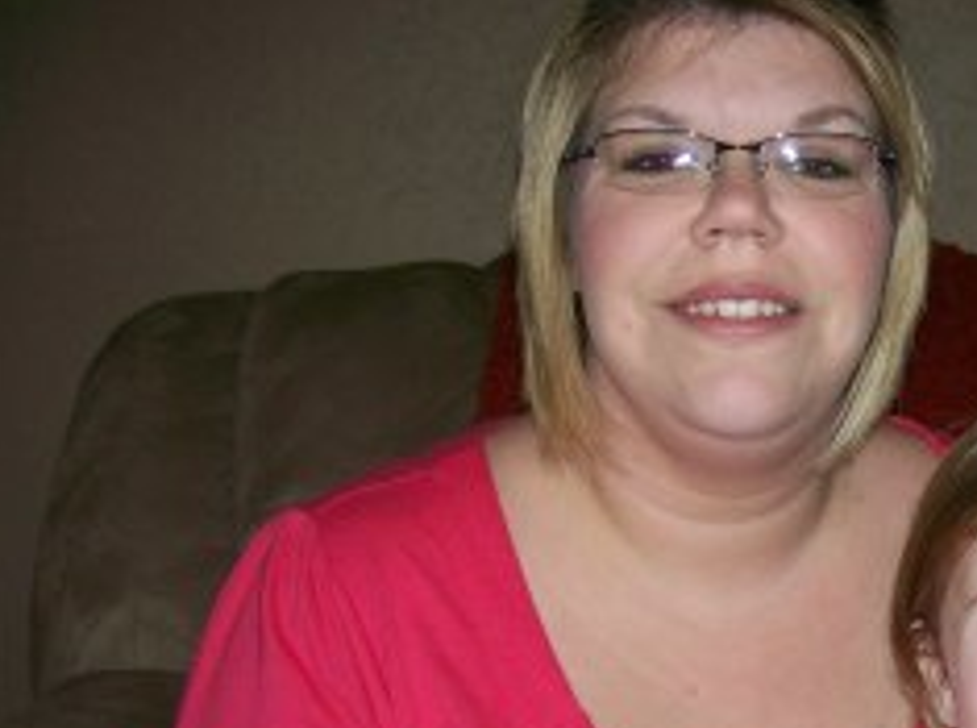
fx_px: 1942
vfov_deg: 20.9
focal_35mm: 69
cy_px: 624
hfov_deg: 27.1
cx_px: 902
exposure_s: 1/64
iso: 80
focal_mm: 6
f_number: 2.7
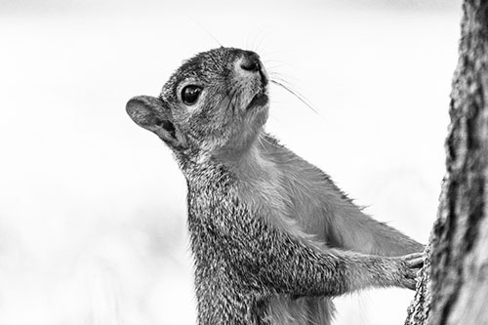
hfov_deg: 1.7
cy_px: 162
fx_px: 16260
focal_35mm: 1200
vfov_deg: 1.1
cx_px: 244
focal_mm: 1200
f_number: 13
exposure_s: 1/1250
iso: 5000
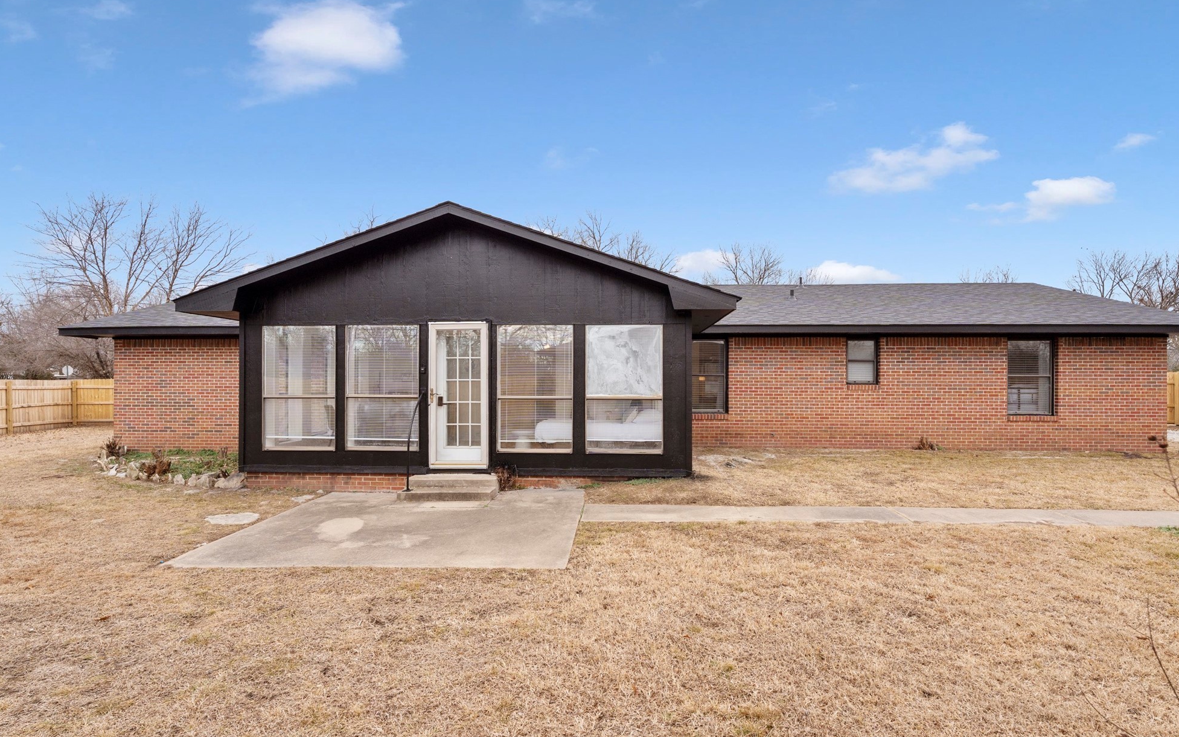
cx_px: 592
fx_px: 546
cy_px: 378
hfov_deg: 94.4
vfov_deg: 68.0
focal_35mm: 17
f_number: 8
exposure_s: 1/100
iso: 160
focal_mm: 16
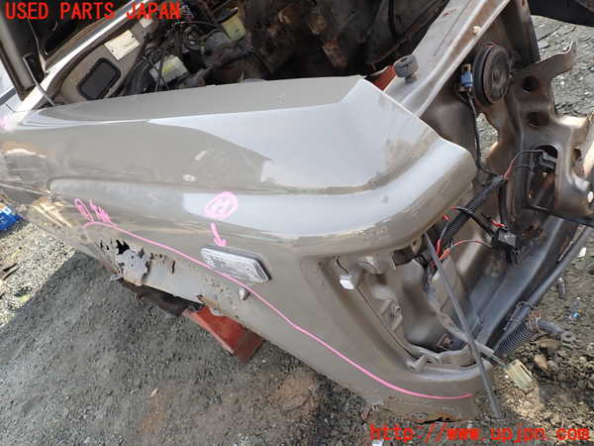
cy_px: 223
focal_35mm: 25
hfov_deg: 69.4
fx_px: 429
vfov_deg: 54.9
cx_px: 297
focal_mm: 4.5
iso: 100
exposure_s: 1/160
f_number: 2.8
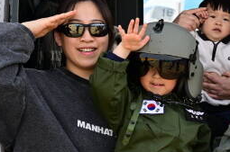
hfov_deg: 21.4
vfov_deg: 14.6
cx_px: 209
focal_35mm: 93
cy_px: 122
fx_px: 593
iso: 125
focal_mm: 37
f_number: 5
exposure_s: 1/200
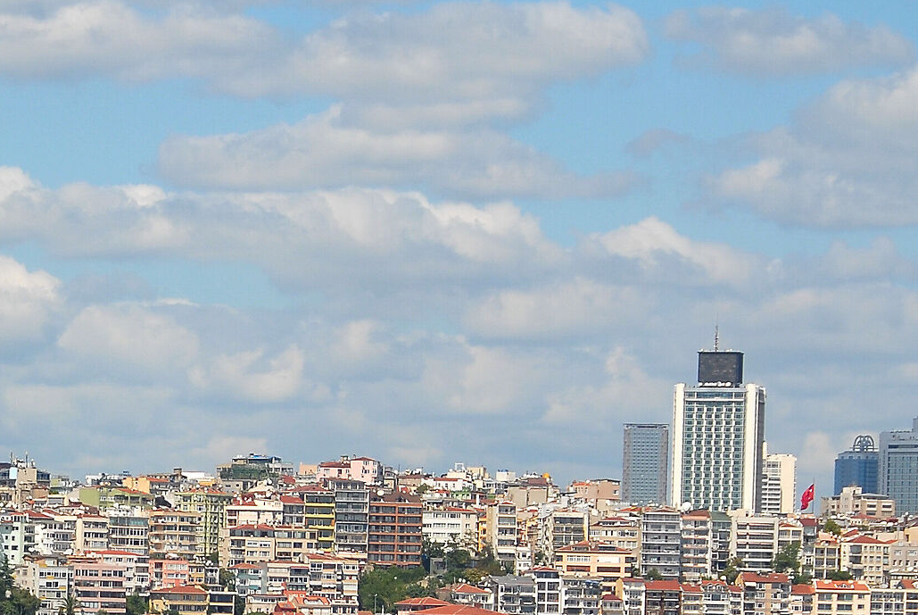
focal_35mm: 217
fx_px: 5541
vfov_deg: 6.3
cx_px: -30
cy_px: 580
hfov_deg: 9.4
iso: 100
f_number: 7.1
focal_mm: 62
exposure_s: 1/640
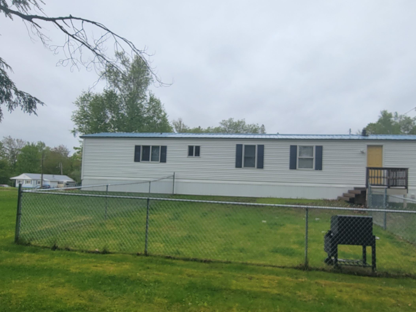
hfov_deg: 84.3
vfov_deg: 68.4
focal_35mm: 19
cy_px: 174
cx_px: 234
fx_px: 228
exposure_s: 1/726
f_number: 2.2
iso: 50
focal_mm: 2.2
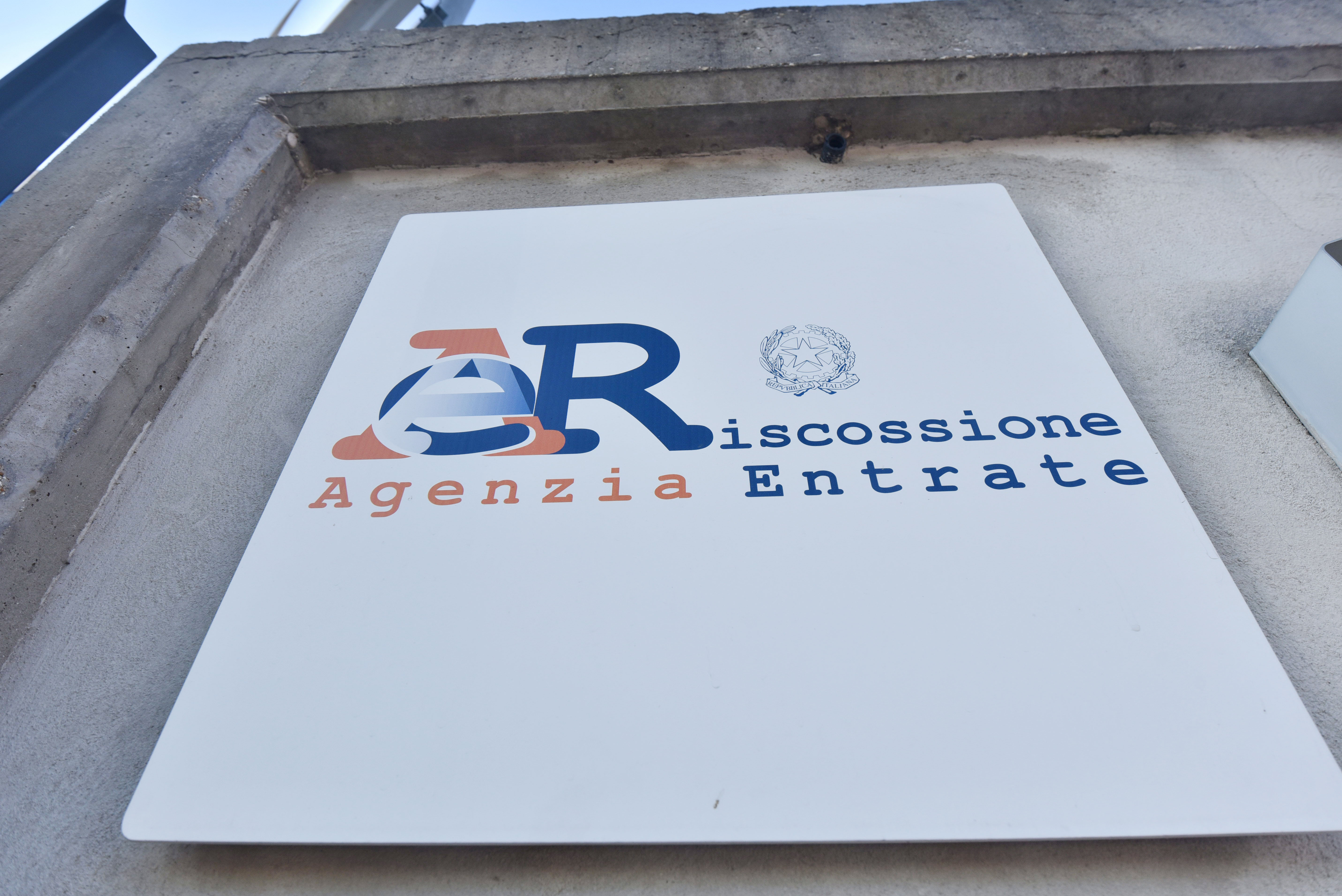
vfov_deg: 59.5
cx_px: 652
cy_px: 460
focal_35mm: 21
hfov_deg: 81.2
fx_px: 783
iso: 400
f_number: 8
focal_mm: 20
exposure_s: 1/500
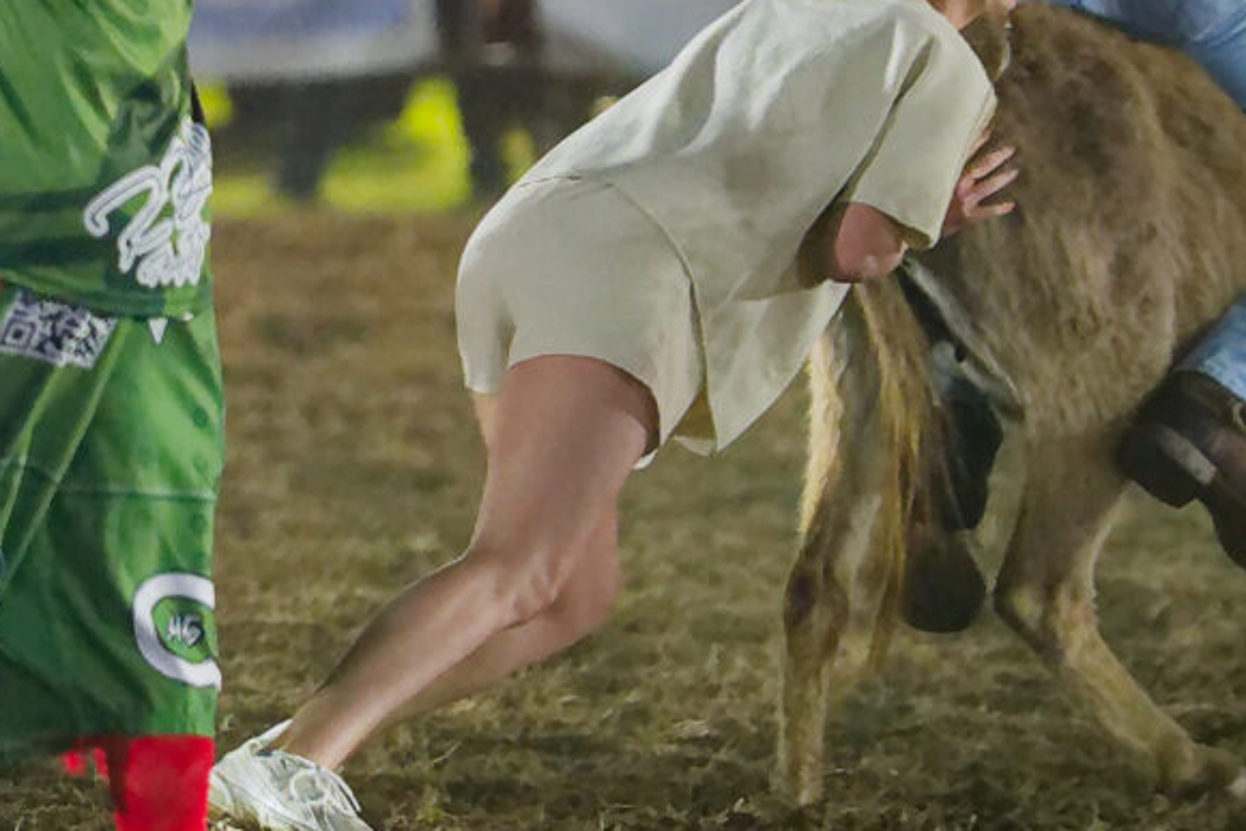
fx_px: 25963
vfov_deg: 1.8
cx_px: -924
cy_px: -10
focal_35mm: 750
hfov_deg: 2.7
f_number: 2.8
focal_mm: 170
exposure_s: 1/500
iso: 6400
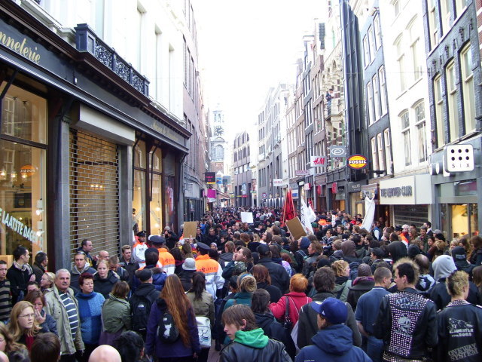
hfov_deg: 50.1
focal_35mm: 37
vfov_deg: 38.7
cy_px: 181
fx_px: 515
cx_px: 241
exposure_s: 1/90
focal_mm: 6
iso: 80
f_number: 2.7
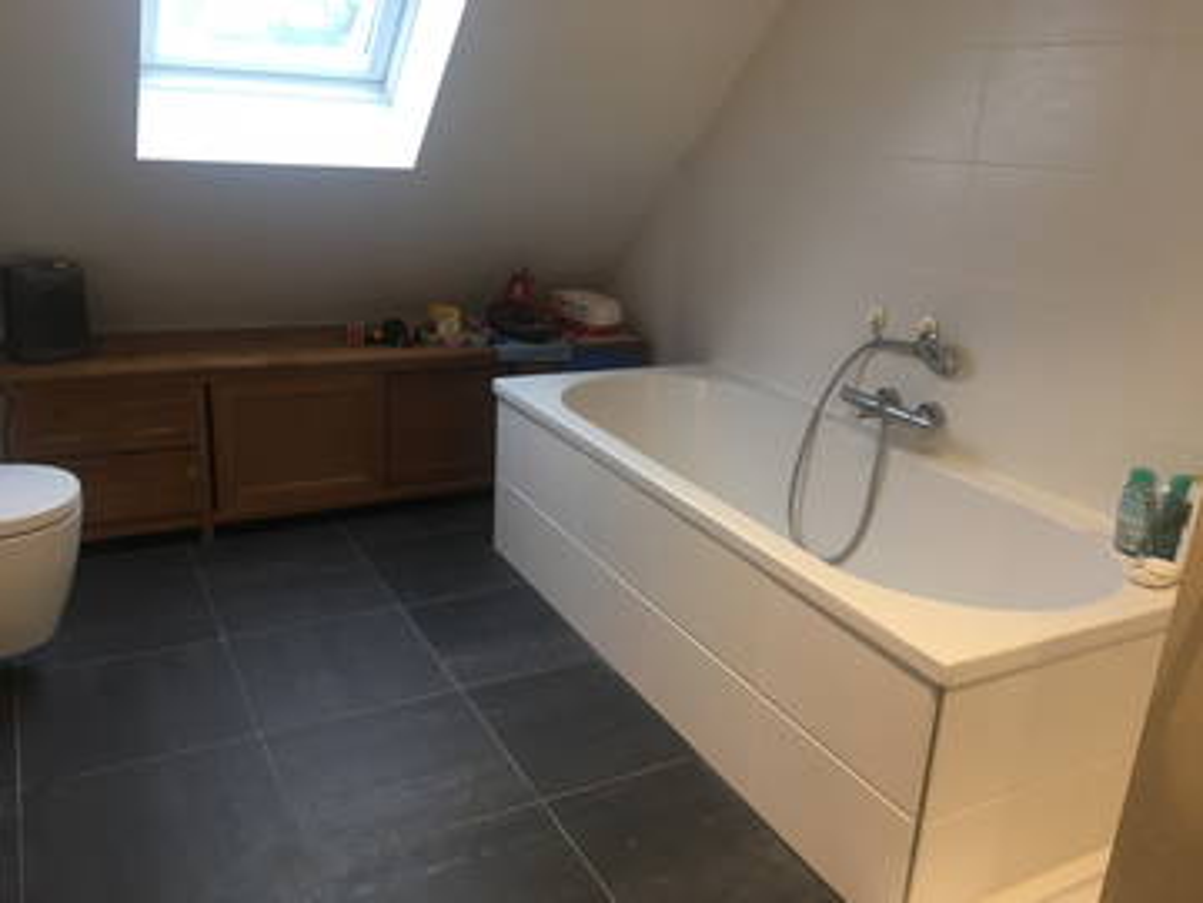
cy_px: 452
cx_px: 602
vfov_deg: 48.2
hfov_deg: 61.7
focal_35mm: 29
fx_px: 1008
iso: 50
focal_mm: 4.15
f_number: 2.2
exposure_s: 1/33
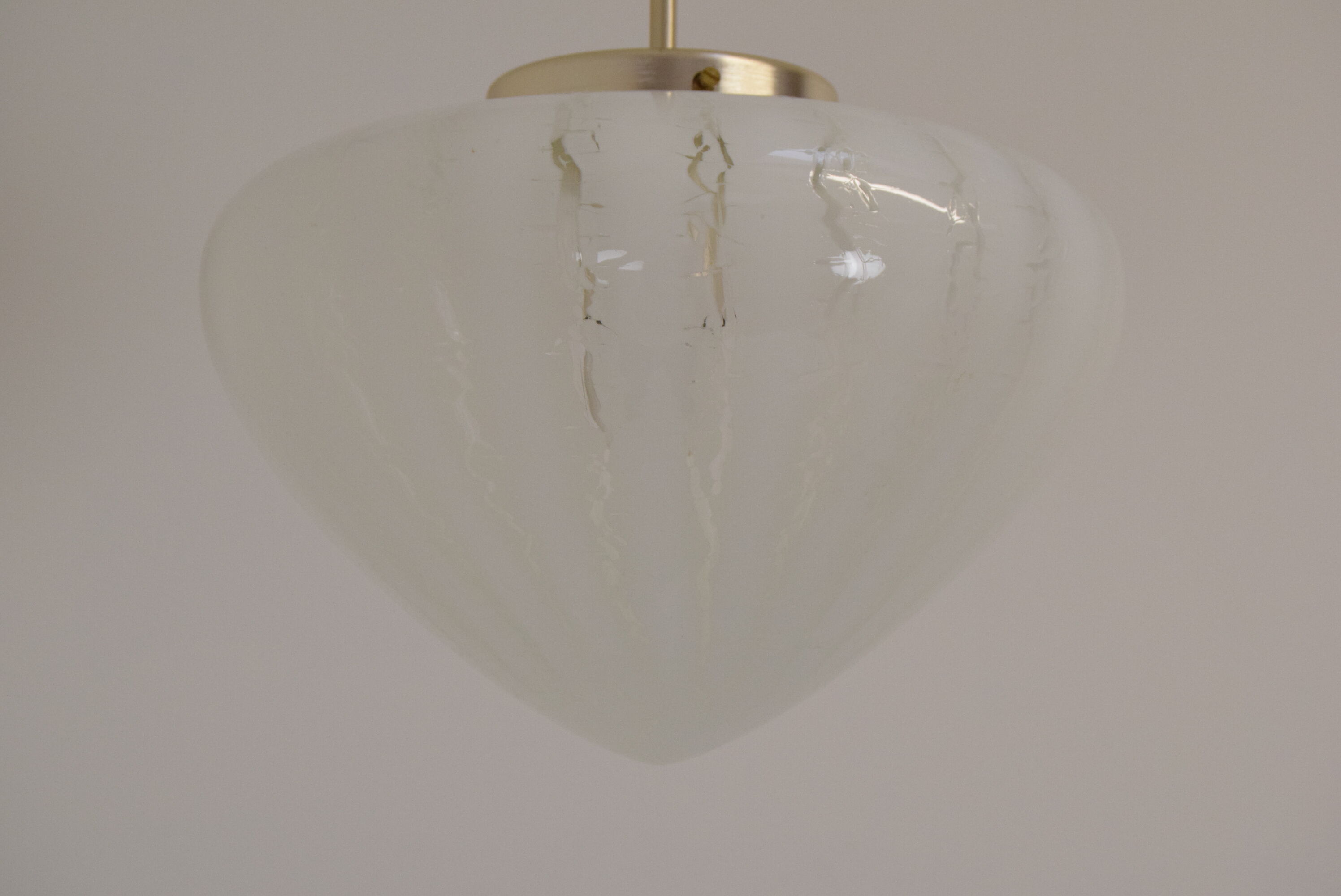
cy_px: 448
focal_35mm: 68
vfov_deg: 20.2
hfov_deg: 29.8
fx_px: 2516
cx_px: 670
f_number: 8
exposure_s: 1/250
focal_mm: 45
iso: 1600
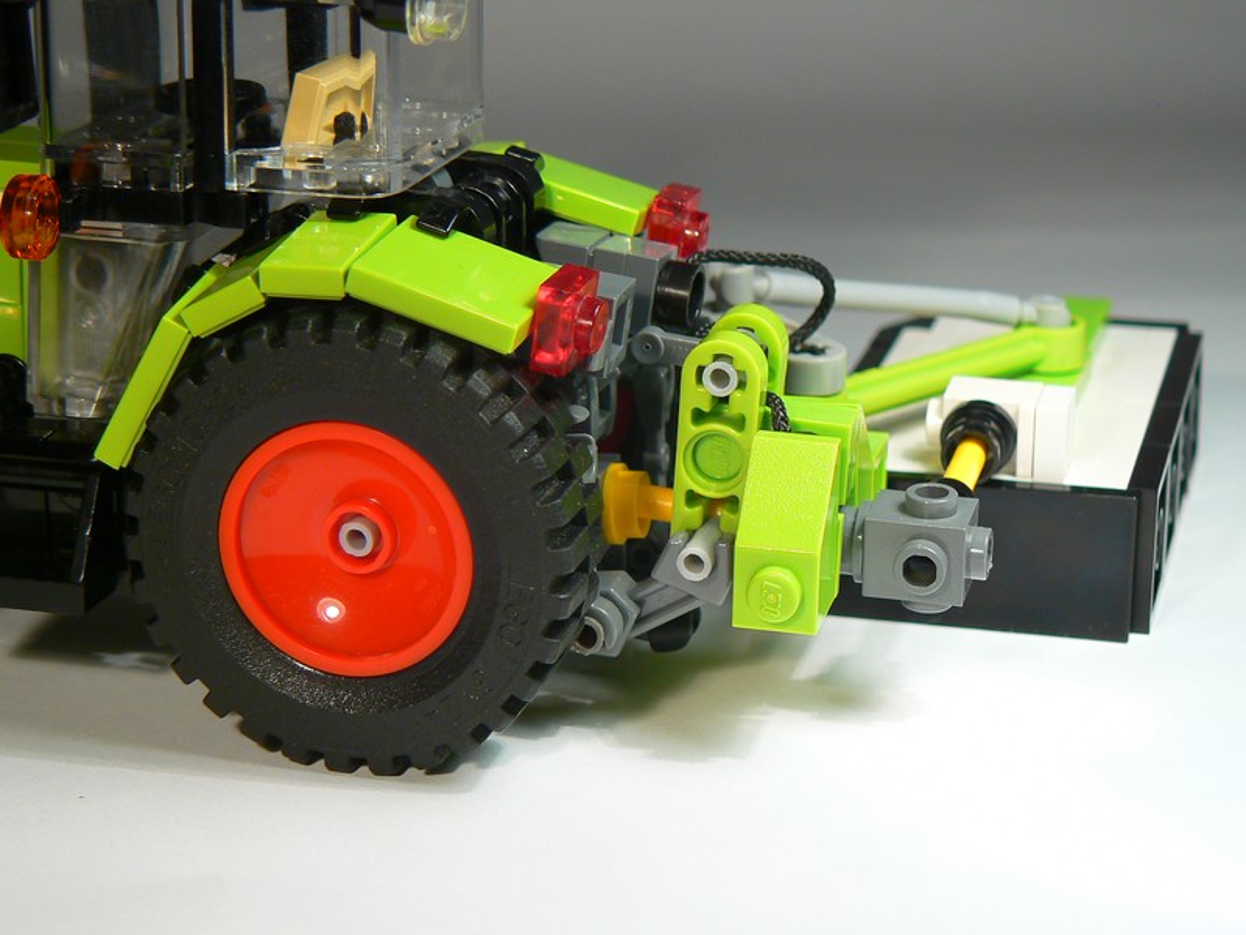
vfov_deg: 17.0
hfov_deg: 22.5
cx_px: 623
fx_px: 3132
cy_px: 468
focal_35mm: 87
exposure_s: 1/25
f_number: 3.2
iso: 80
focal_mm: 14.5
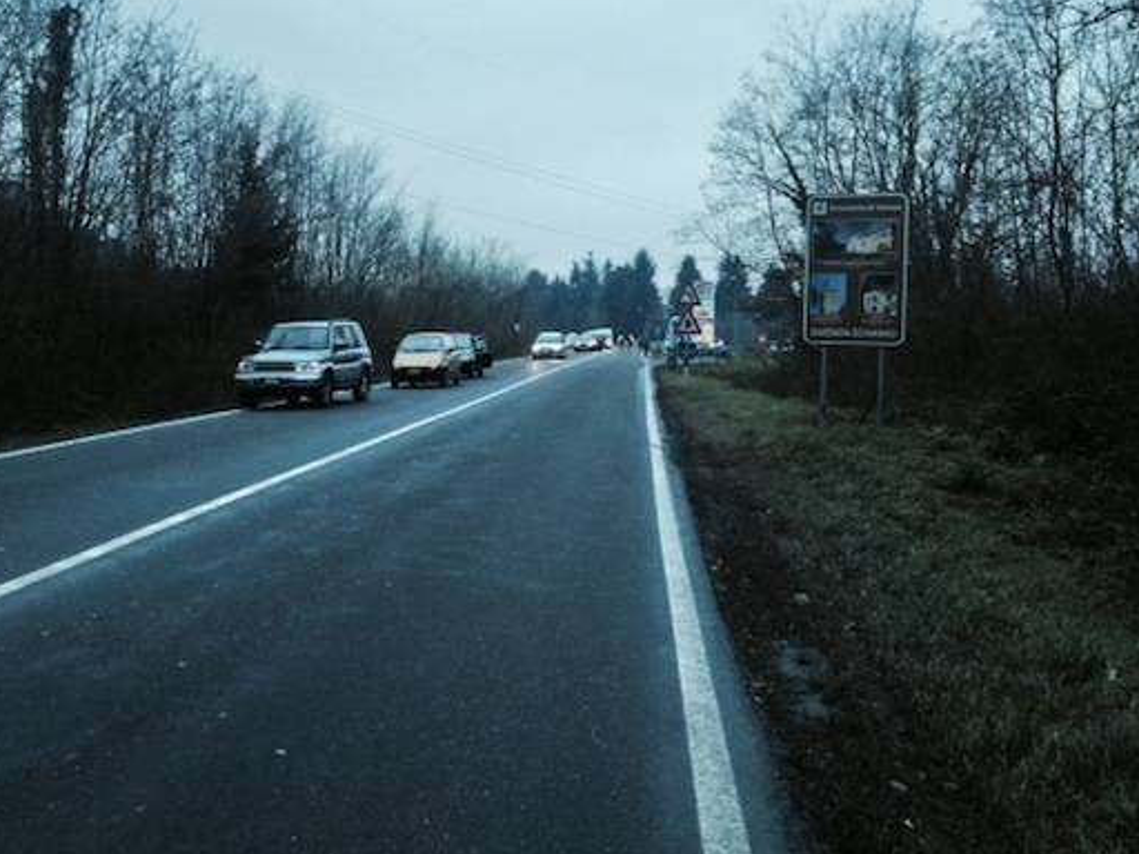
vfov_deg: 35.1
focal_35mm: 41
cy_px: 358
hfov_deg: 45.8
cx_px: 547
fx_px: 1349
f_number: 2.4
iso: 50
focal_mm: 4.28
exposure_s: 1/60
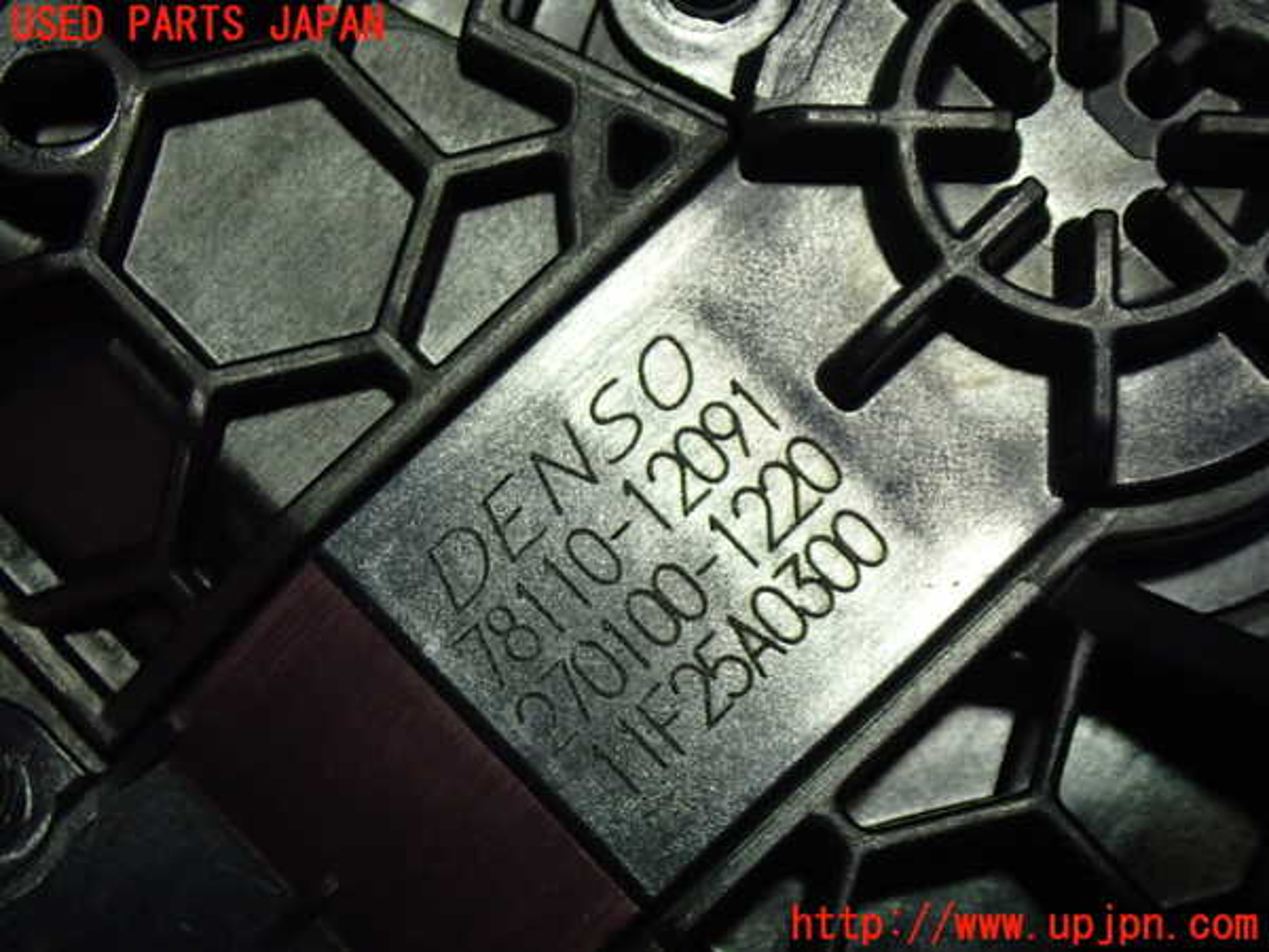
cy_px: 476
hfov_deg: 20.9
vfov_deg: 15.7
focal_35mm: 94
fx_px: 3446
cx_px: 634
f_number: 4.7
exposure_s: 1/80
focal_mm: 16.79
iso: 800
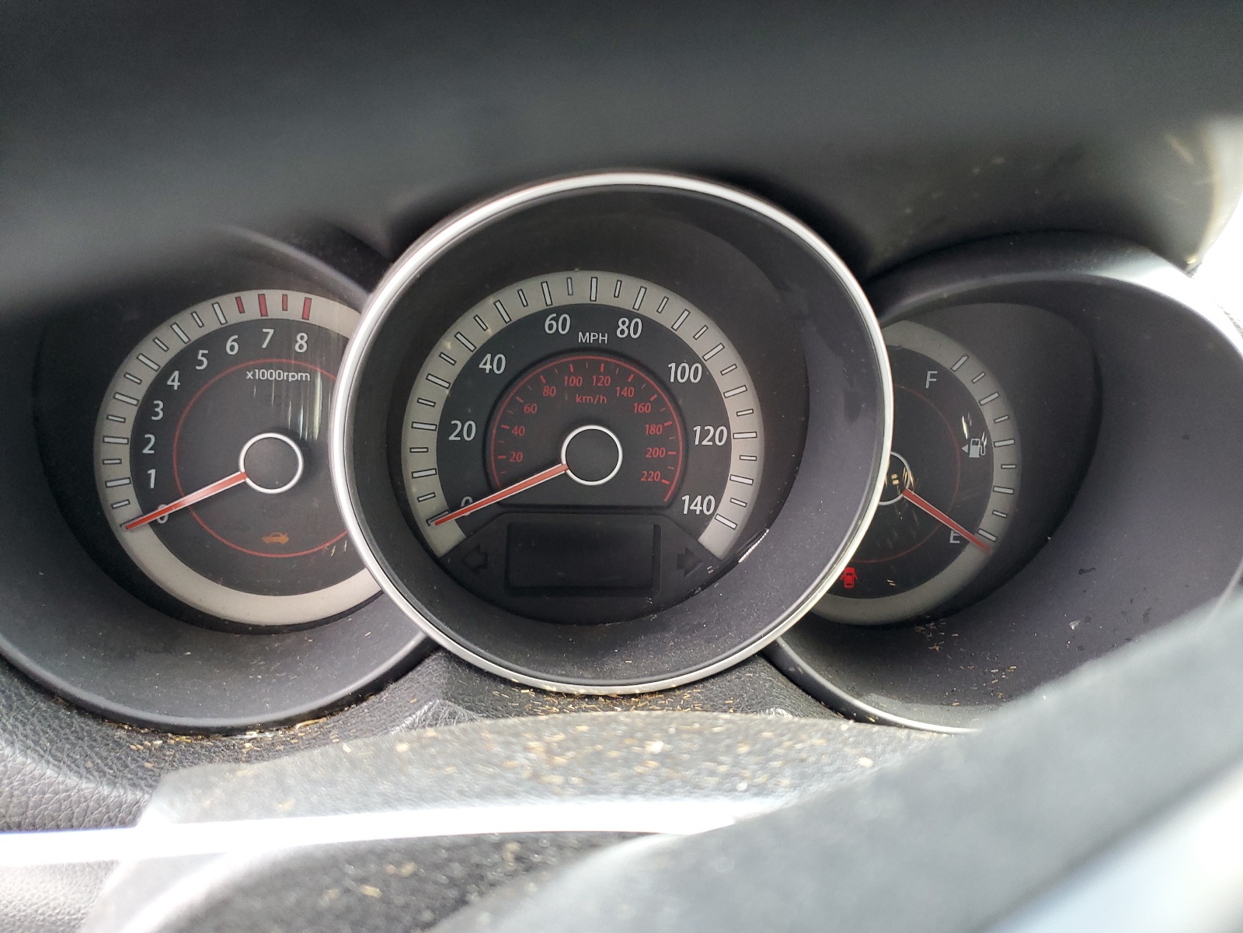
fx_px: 934
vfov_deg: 53.1
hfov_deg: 67.3
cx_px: 622
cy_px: 466
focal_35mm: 26
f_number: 1.5
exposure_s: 1/60.2
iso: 134
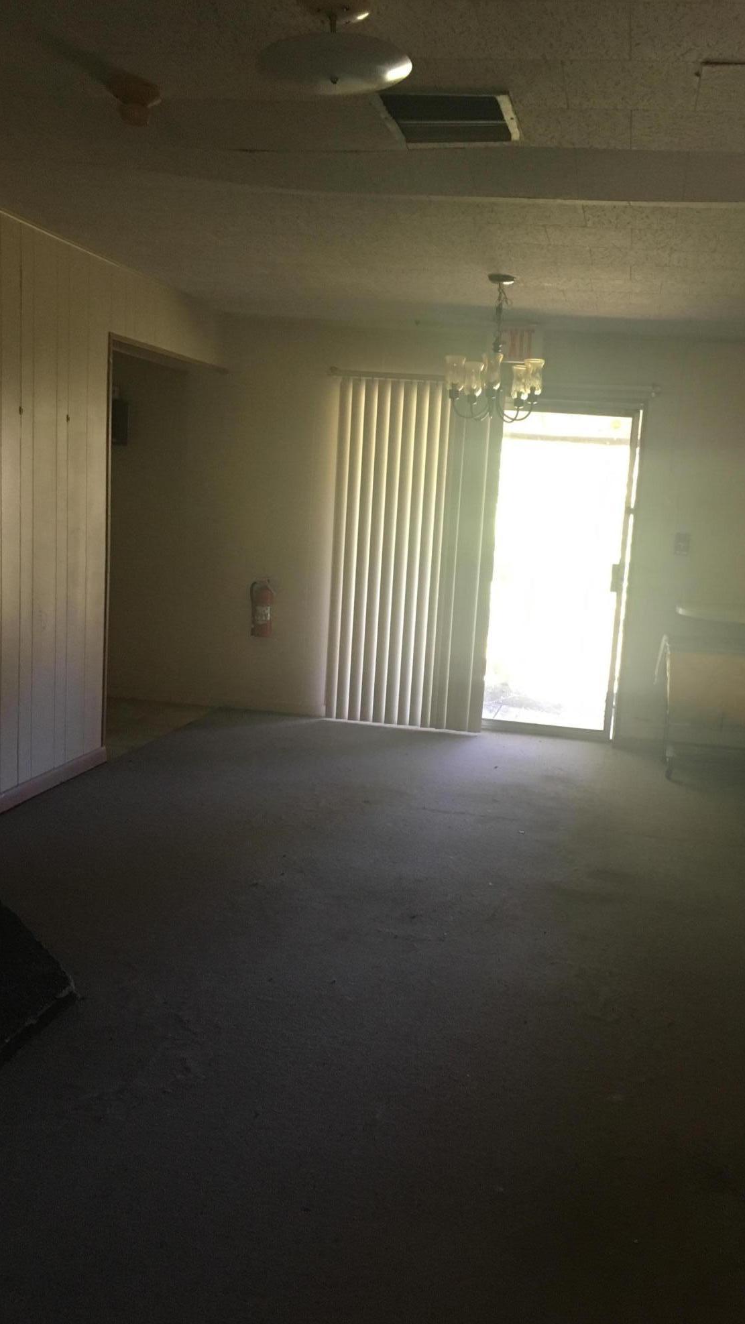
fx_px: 1124
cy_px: 669
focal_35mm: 32
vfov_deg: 61.0
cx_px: 459
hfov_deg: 36.5
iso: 125
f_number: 2.2
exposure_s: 1/30
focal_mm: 4.15
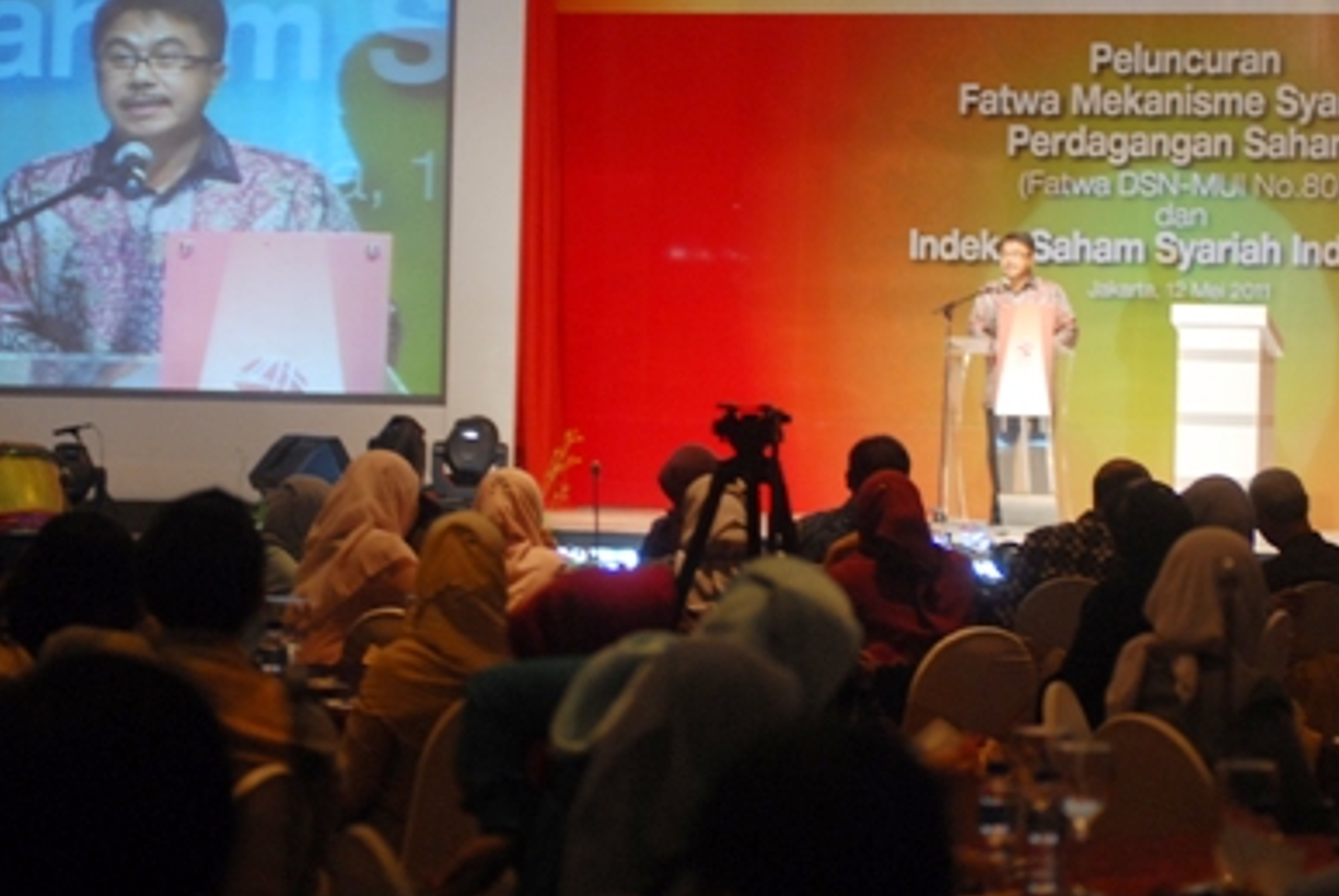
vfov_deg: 9.9
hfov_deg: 14.7
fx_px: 5176
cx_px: 654
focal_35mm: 139
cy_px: 401
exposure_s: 1/40
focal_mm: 80
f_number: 2.8
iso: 500
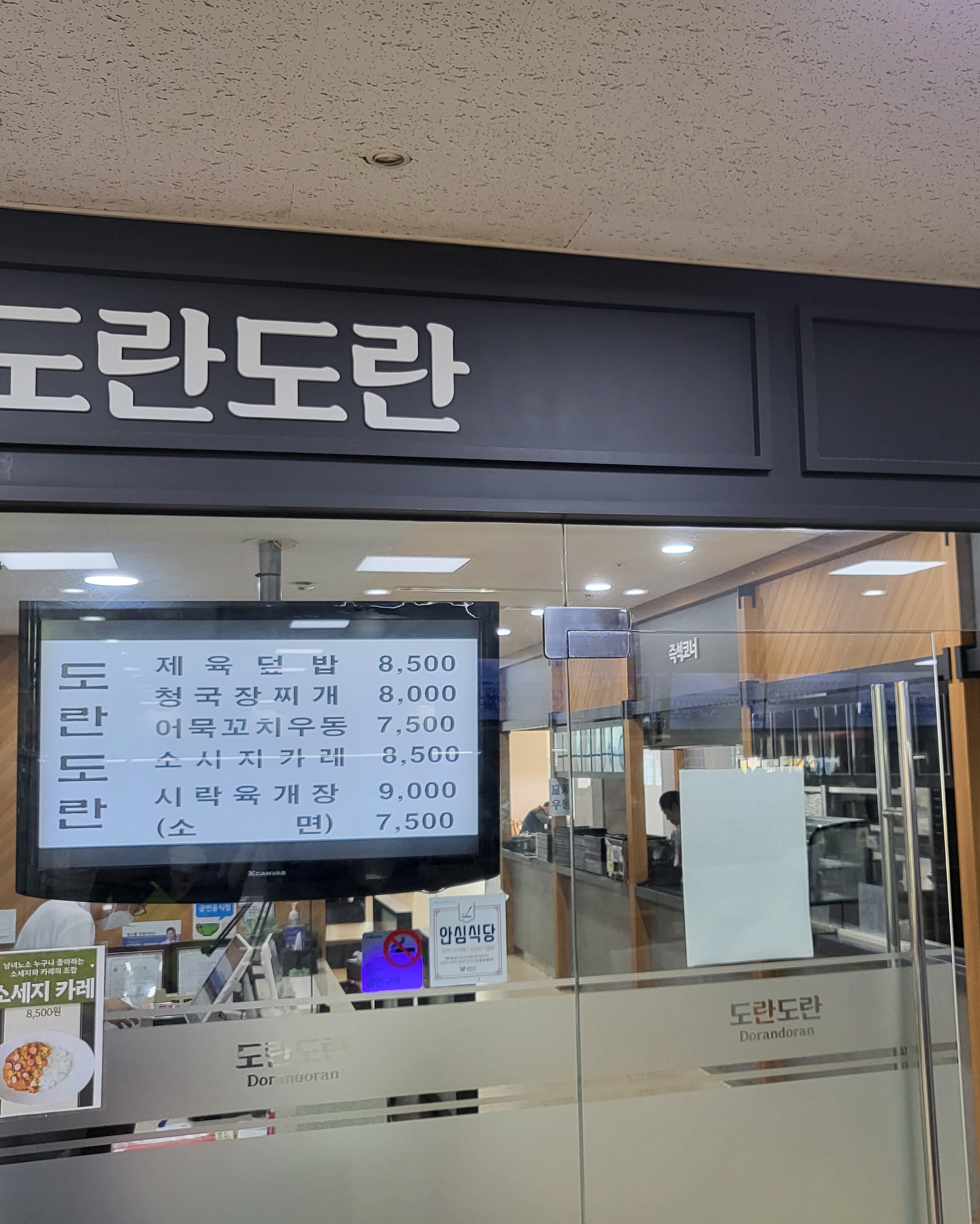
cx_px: 594
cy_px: 610
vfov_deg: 52.8
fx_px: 1233
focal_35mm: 34
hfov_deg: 43.1
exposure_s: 1/120
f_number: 1.8
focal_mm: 4.25
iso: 160
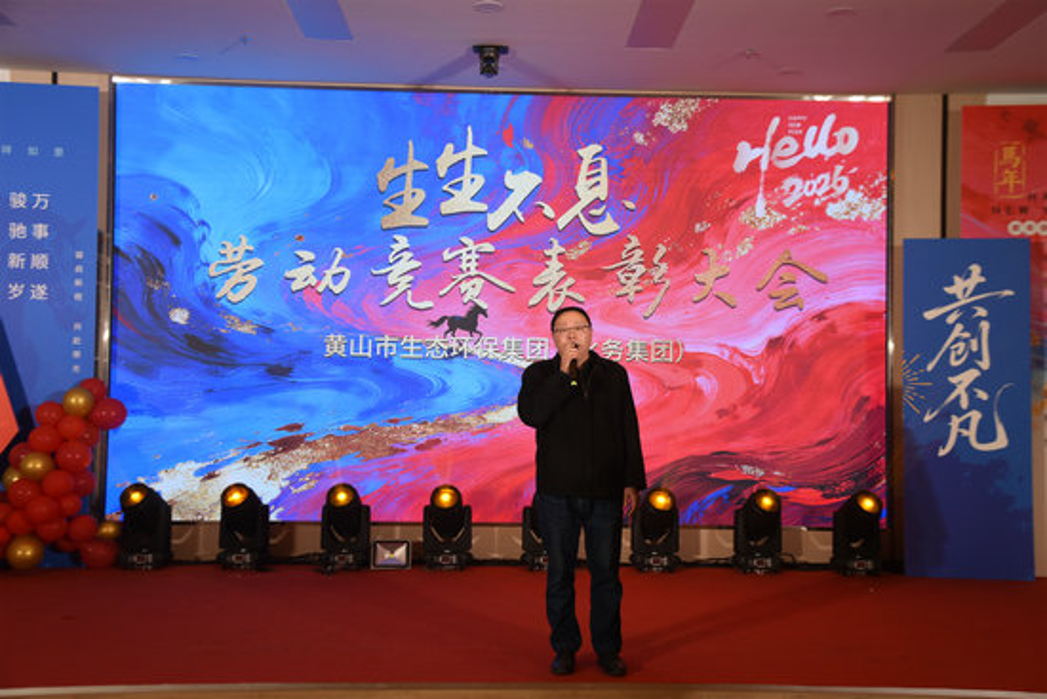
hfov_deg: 50.7
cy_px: 350
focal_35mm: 38
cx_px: 524
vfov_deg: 35.1
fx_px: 1105
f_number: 6.3
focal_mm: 38
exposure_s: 1/125
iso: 800
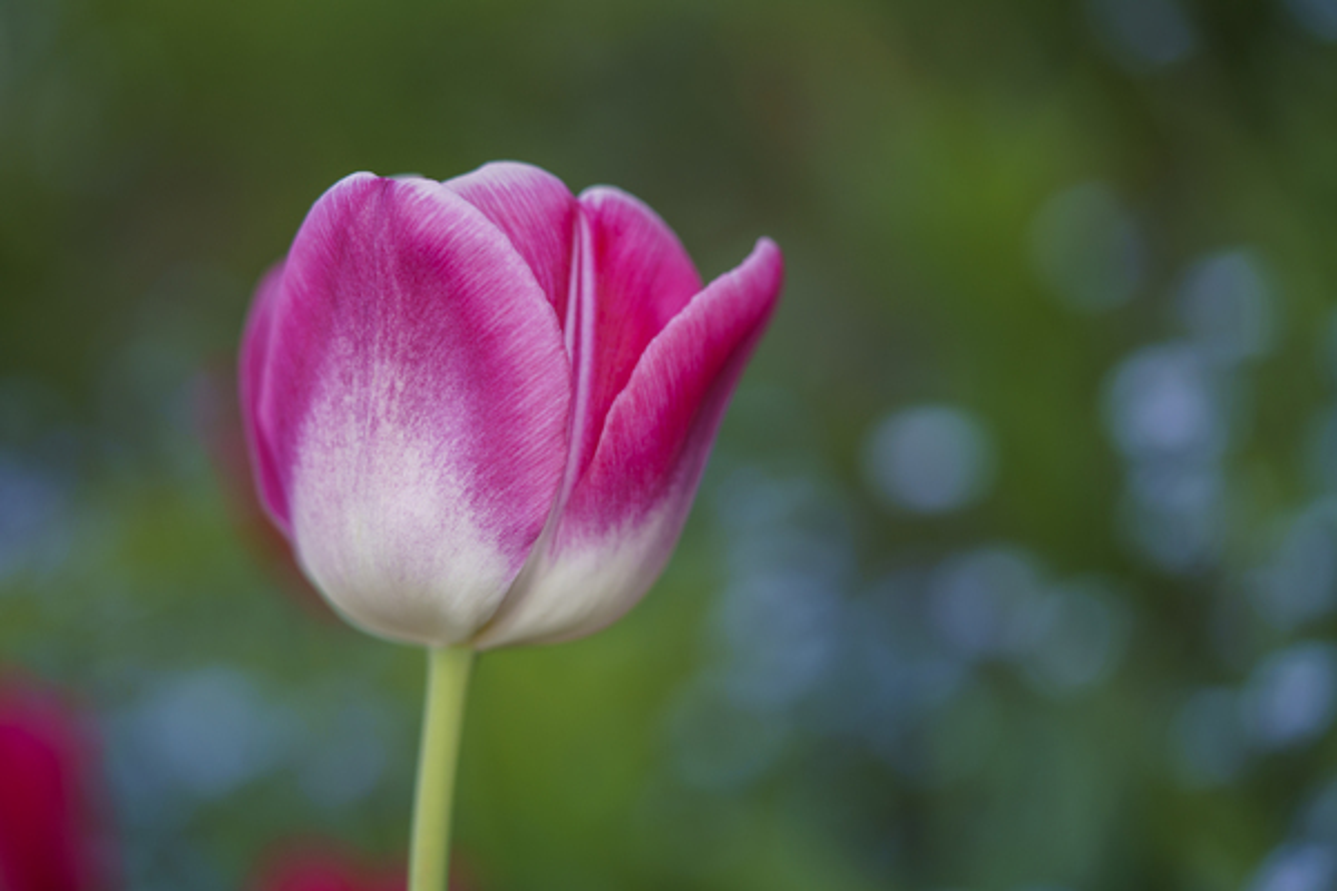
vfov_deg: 15.2
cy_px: 446
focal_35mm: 90
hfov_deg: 22.6
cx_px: 668
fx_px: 3342
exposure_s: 1/500
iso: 200
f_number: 2.8
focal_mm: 90
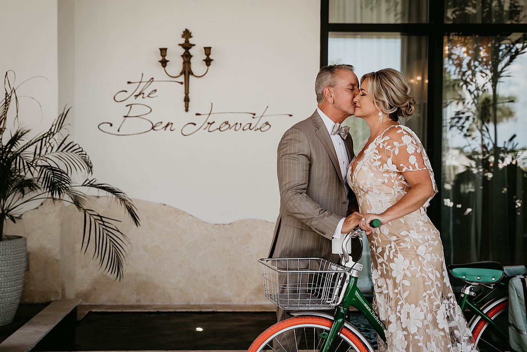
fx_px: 703
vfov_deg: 28.1
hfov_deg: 41.1
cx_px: 264
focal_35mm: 48
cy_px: 176
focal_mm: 48
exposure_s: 1/200
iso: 100
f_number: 2.8
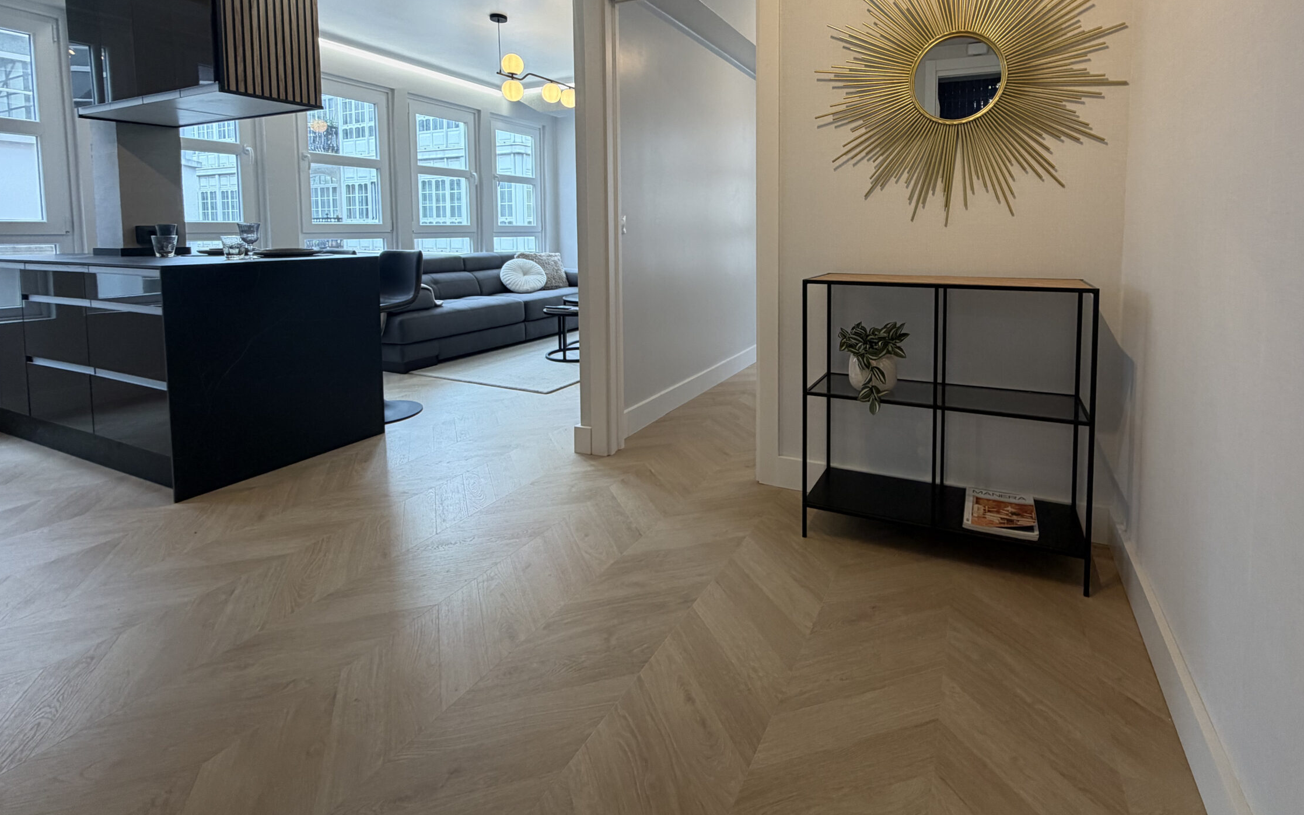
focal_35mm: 17
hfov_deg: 93.9
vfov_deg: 66.0
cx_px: 734
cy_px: 267
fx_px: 604
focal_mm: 2.22
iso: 125
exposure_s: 1/100
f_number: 2.2
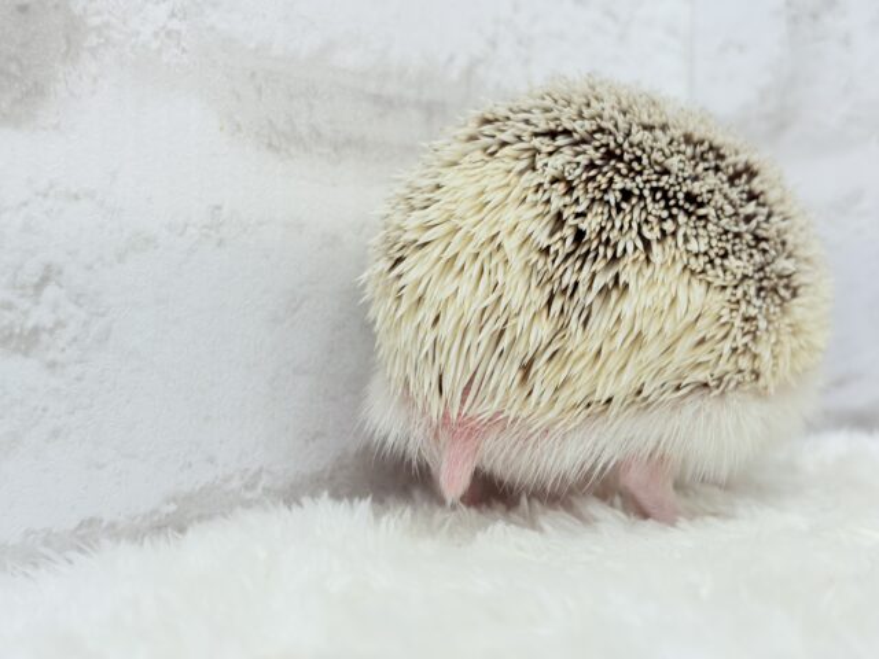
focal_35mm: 52
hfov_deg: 36.8
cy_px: 330
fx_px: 1320
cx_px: 440
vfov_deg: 28.0
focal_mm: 5.96
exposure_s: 1/100
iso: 100
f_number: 1.6
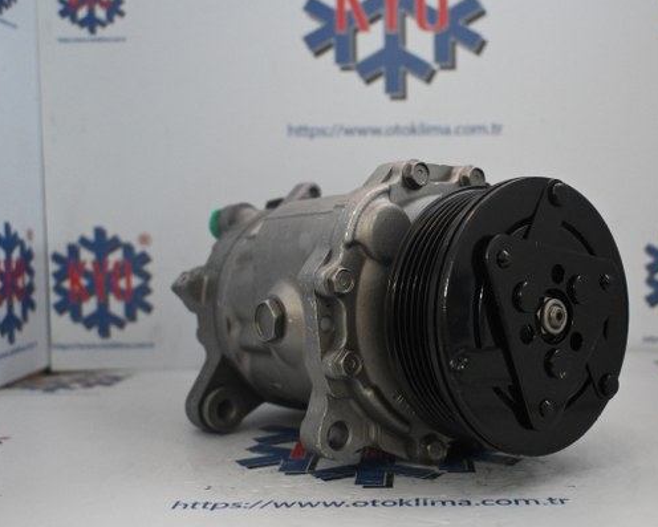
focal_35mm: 43
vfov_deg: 35.2
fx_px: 829
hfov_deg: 43.1
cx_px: 391
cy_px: 263
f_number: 4.2
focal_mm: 25
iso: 4000
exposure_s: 1/60
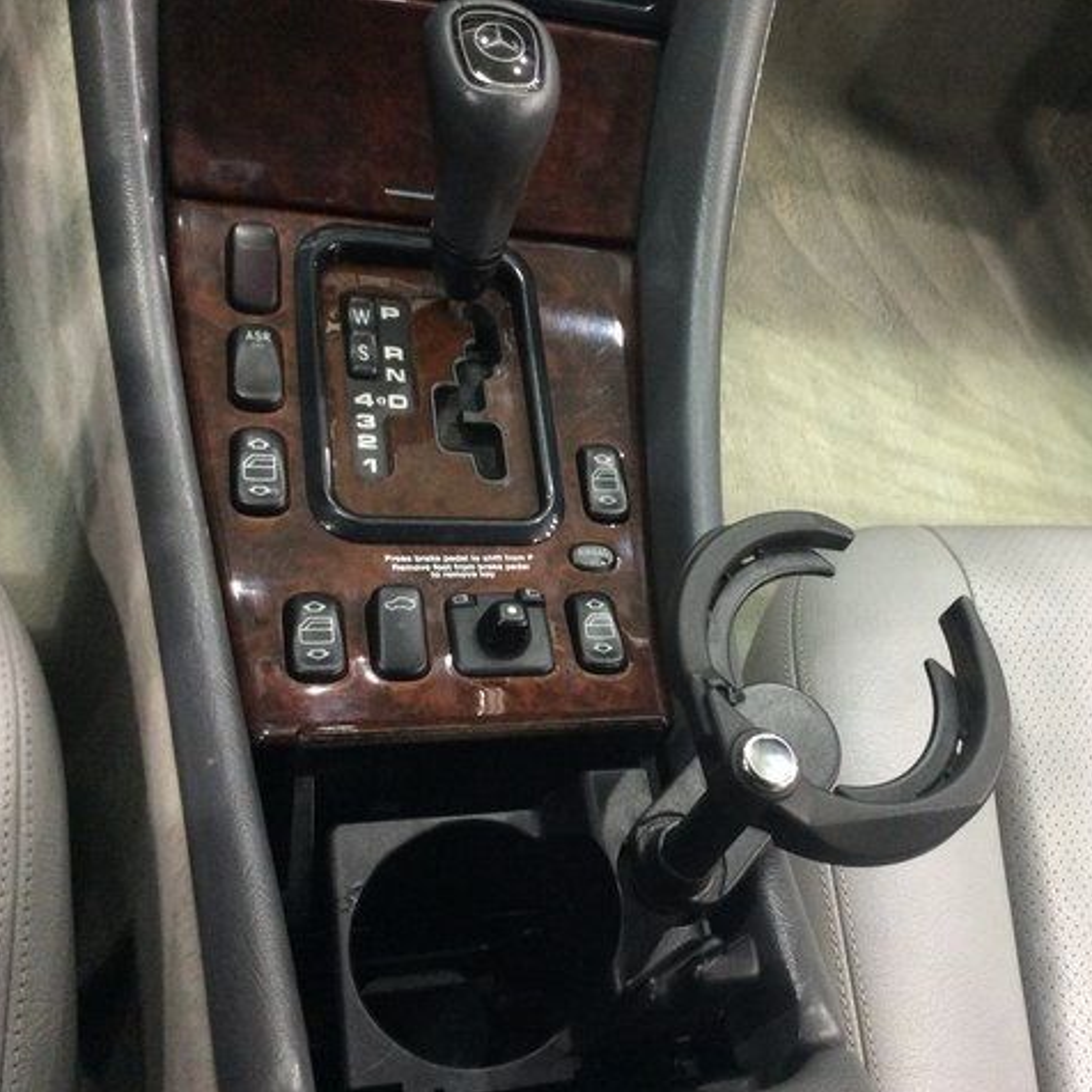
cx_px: 730
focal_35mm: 38
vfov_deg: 43.9
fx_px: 1356
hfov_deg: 43.2
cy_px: 546
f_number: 2.4
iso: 200
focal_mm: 3.3
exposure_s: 1/24
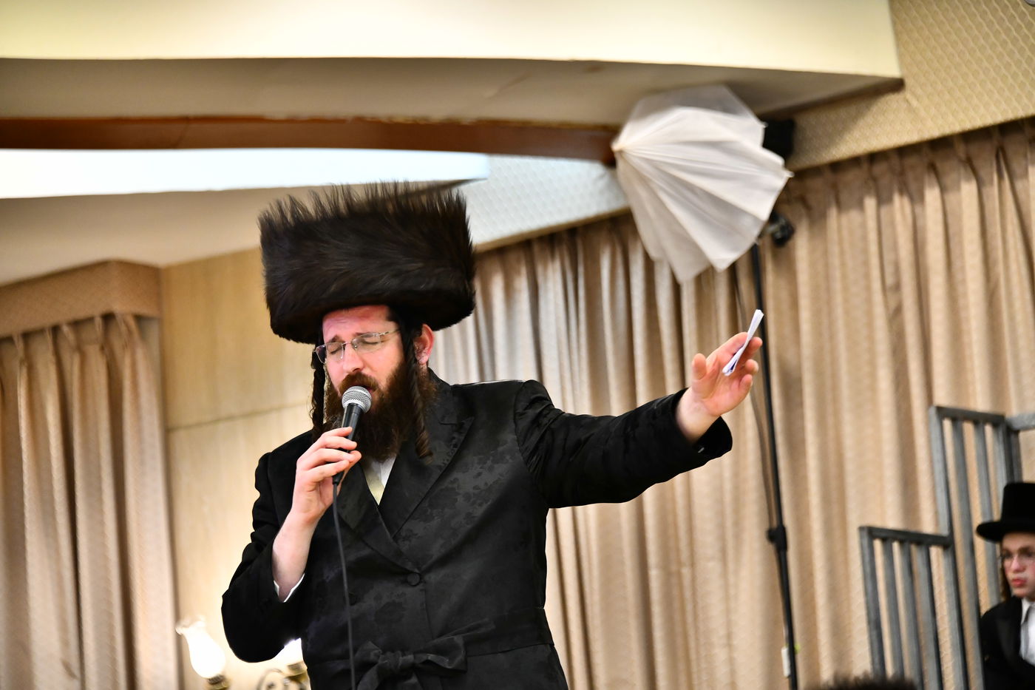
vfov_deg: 9.1
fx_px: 4312
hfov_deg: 13.7
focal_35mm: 150
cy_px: 345
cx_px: 518
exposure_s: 1/100
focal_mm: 150
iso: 3200
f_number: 5.6
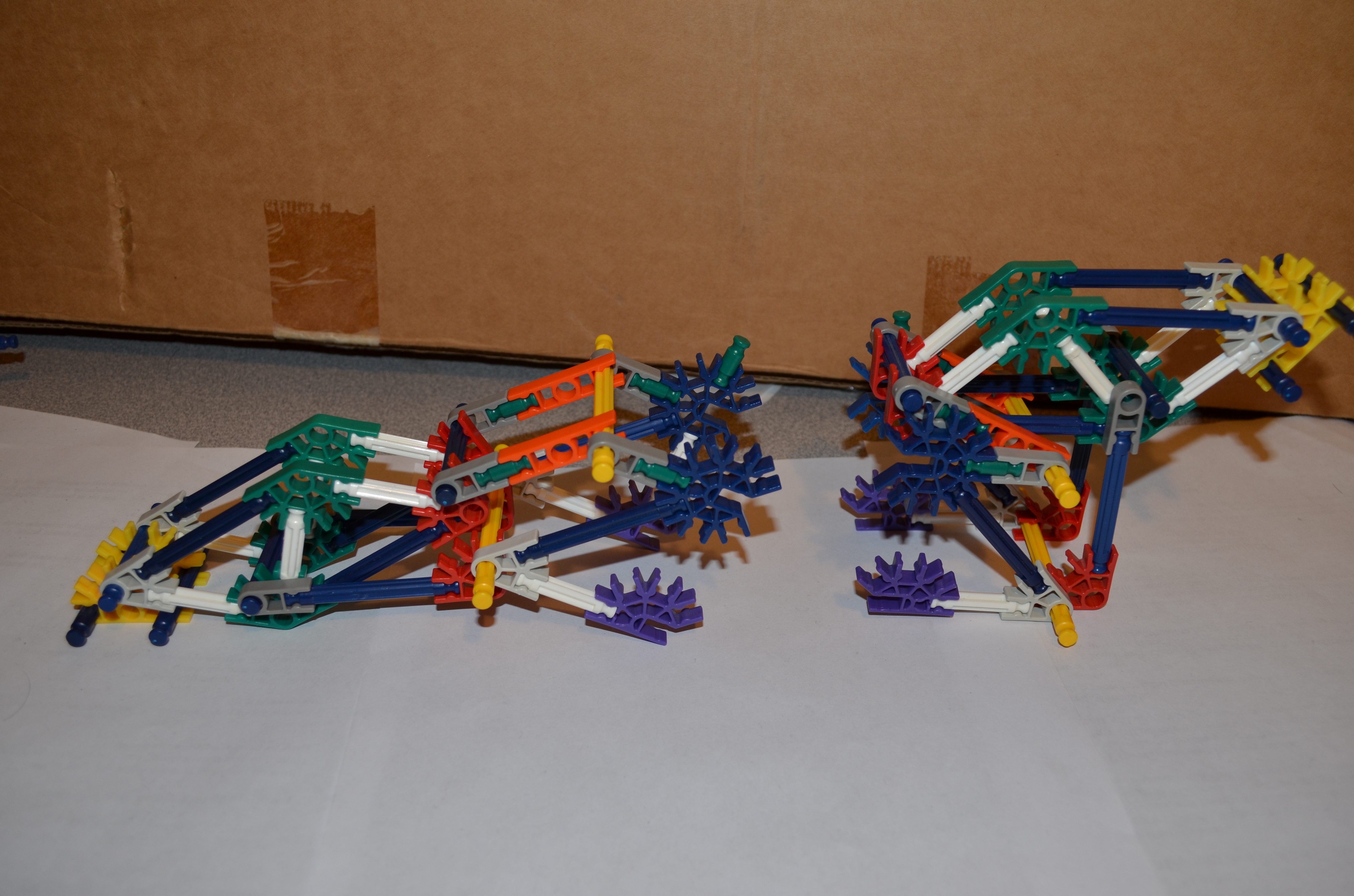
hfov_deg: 57.3
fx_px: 1239
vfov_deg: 39.8
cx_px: 677
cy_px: 448
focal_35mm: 33
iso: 200
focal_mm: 22
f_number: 5.6
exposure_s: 1/30
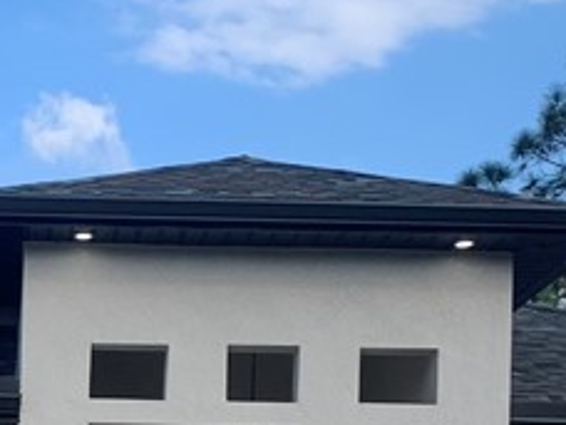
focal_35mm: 117
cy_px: 599
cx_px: -27
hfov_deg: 16.4
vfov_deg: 12.2
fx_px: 1913
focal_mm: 4.25
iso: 25
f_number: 1.8
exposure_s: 1/1111
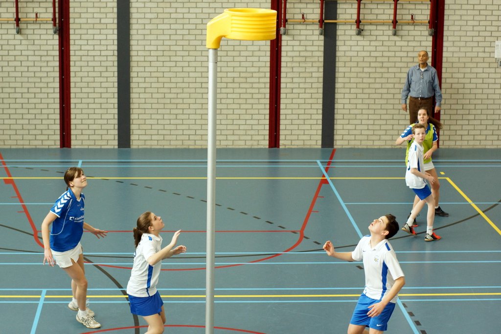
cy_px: 167
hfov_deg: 27.0
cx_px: 250
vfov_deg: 18.2
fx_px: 1043
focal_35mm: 75
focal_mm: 50
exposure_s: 1/320
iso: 800
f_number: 3.2
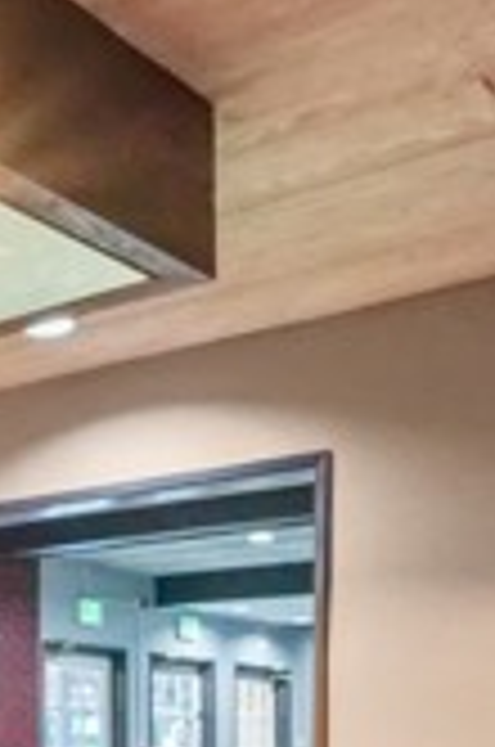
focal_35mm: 58
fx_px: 1201
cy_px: 736
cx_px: -117
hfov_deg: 21.4
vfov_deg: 32.0
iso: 4000
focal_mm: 10
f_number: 11
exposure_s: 1/30
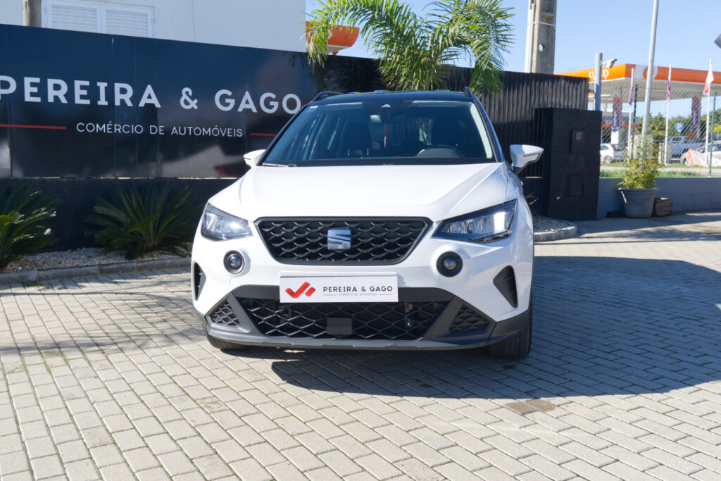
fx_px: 701
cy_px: 240
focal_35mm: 35
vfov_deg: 37.9
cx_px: 360
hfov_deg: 54.4
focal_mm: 23.5
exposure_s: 1/180
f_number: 8
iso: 160
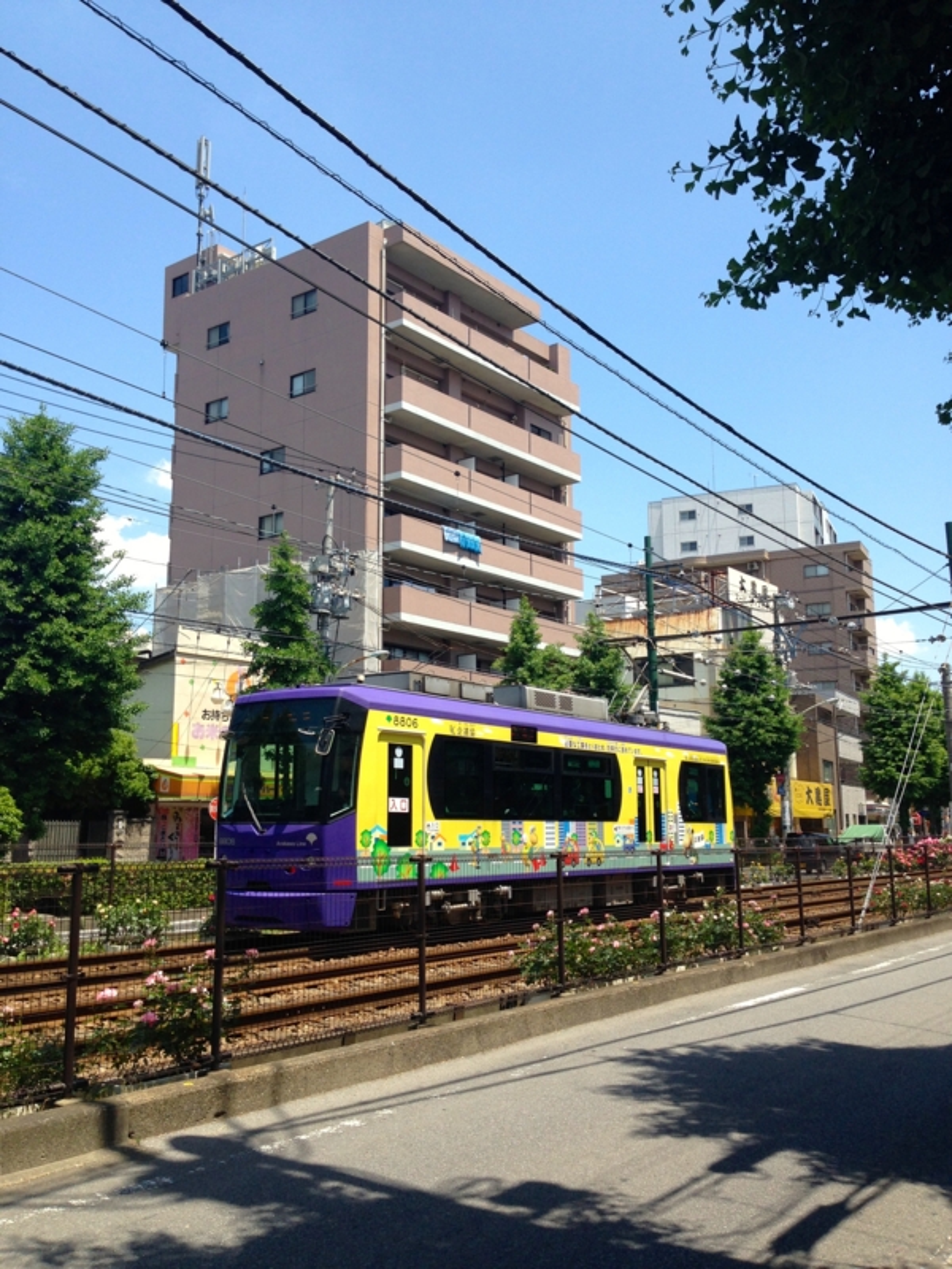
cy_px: 634
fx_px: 1210
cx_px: 476
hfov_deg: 42.9
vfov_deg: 55.4
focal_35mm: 33
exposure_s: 1/935
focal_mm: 4.12
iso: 50
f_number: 2.4
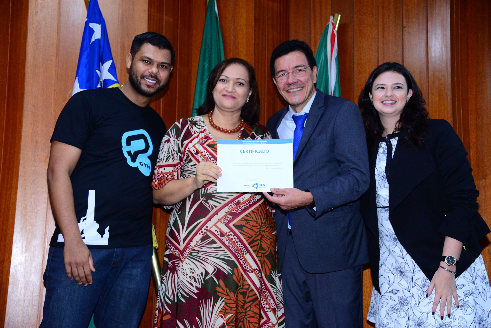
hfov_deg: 39.6
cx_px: 246
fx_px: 682
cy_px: 164
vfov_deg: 27.0
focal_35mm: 50
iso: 1250
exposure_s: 1/125
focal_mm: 50
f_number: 4
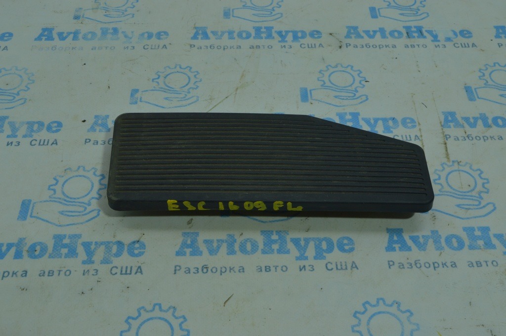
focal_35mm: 45
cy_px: 168
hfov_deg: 43.6
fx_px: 632
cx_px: 253
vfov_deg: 29.8
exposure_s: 1/40
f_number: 16
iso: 360
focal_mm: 30
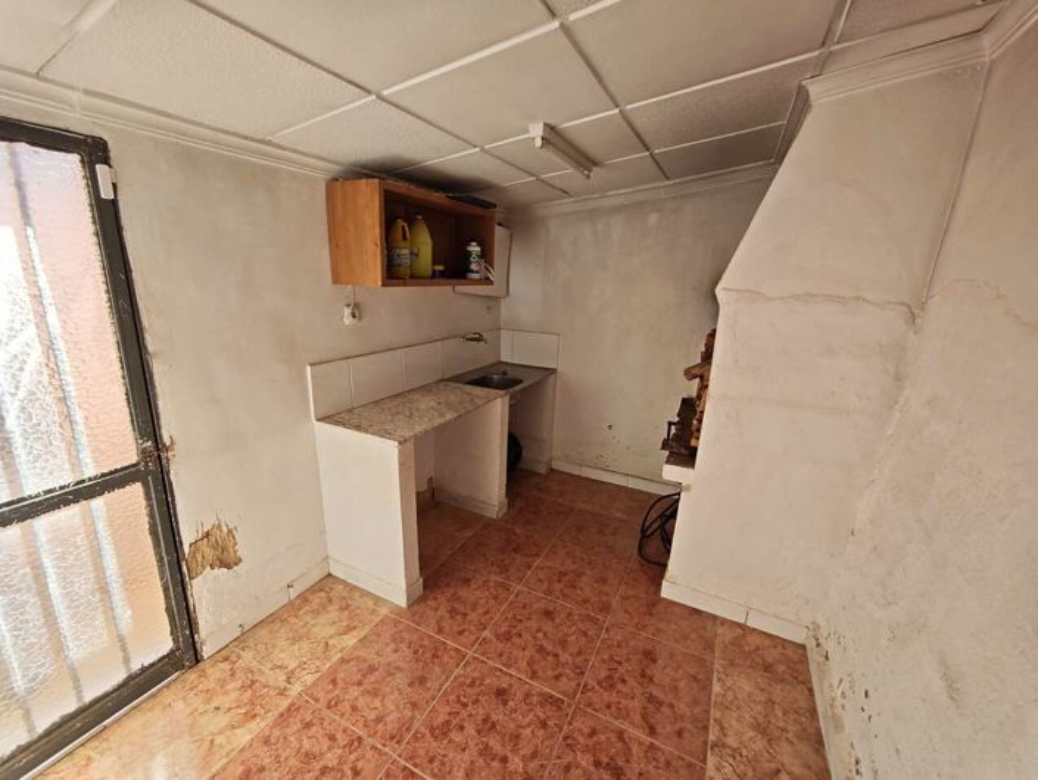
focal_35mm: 14
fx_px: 420
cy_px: 390
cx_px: 519
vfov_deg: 85.8
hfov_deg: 102.0
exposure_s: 1/100
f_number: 2.2
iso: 50
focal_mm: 2.16
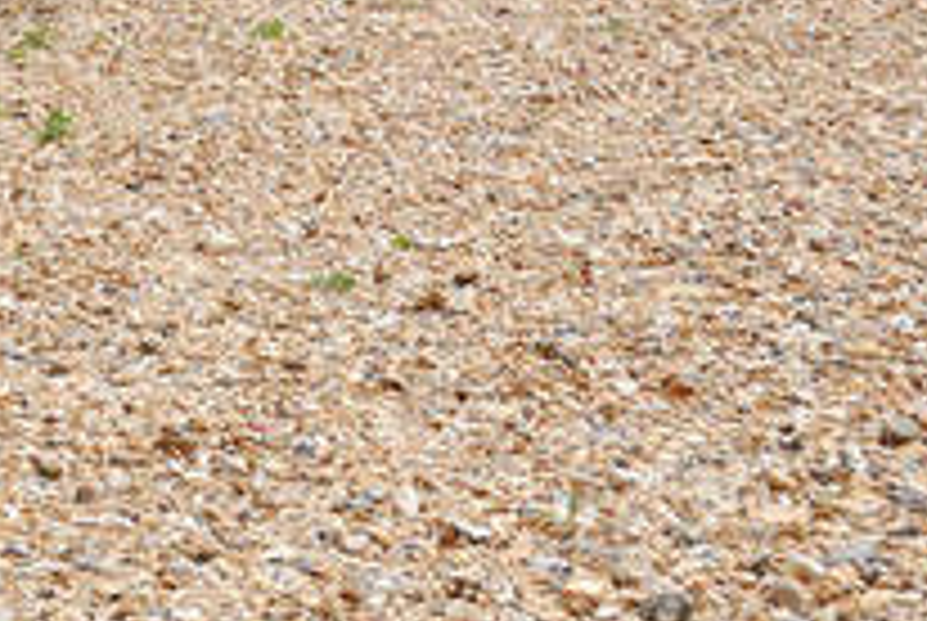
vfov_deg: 6.4
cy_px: -194
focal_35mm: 214
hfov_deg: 9.3
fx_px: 5518
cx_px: -526
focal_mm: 42
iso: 100
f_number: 8
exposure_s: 1/250
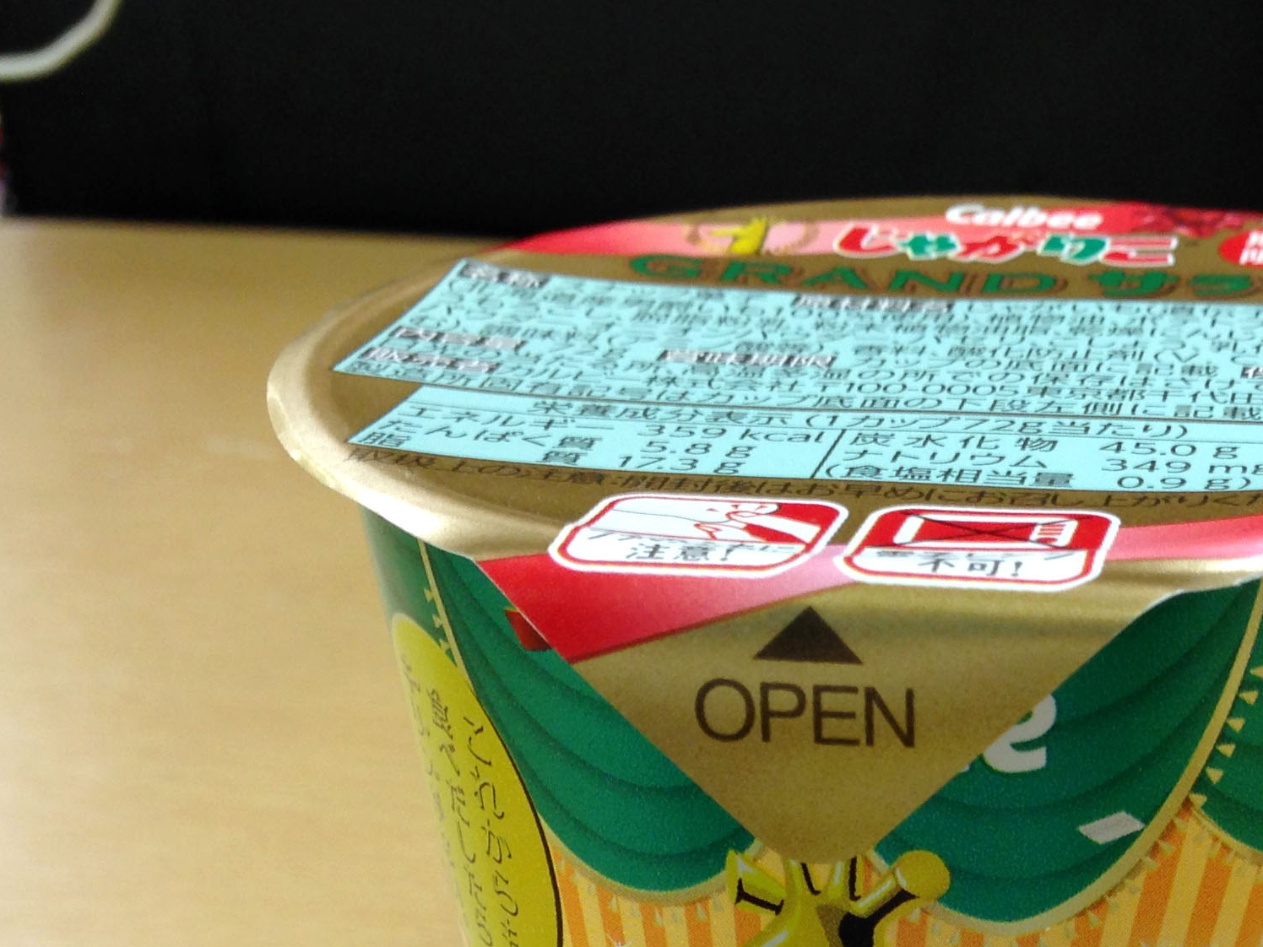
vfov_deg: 19.6
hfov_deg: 26.3
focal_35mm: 72
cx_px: 1099
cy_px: 1027
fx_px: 2627
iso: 50
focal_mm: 4.12
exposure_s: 1/20
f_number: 2.4
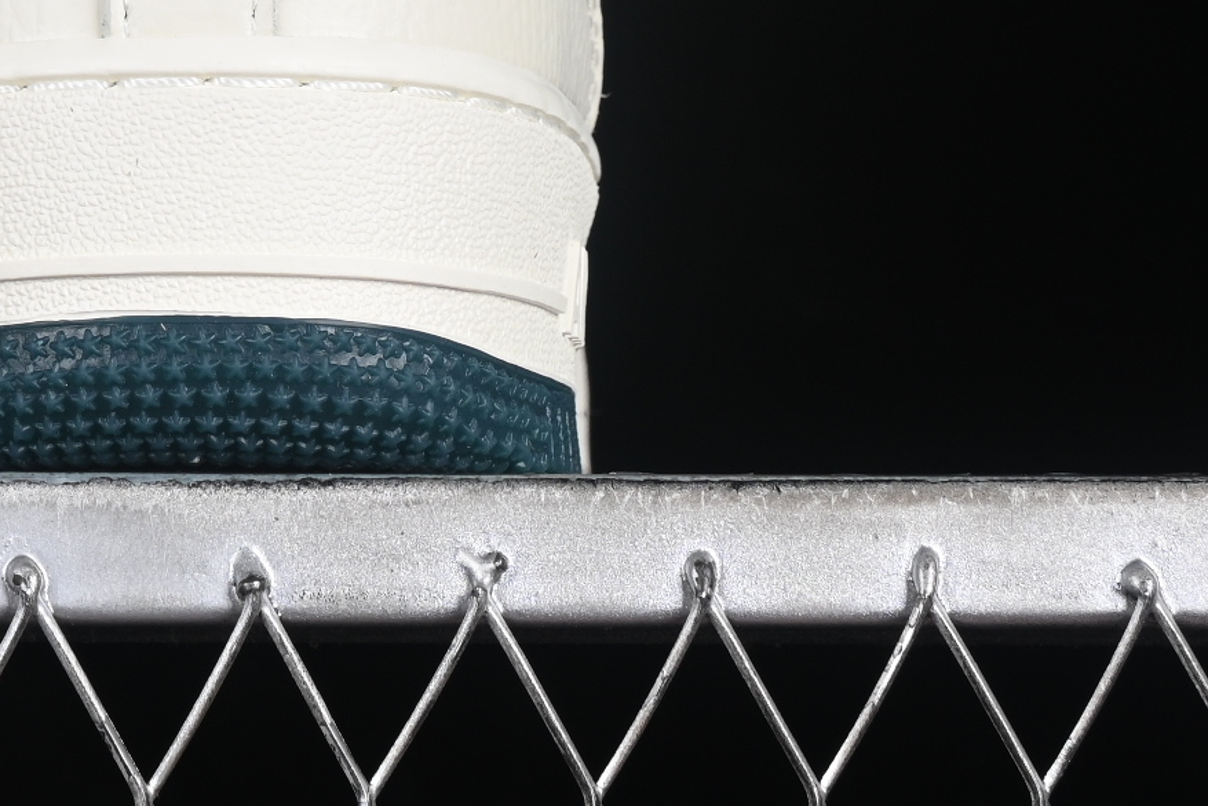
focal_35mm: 238
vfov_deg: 5.7
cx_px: -175
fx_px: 7987
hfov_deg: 8.6
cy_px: -293
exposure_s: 1/80
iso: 160
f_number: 8
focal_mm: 50
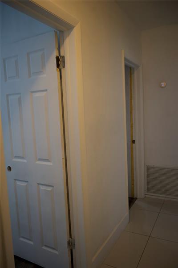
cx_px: 89
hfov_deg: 46.4
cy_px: 134
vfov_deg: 65.5
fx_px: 208
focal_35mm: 28
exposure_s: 1/160
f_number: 3.5
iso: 1600
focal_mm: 28
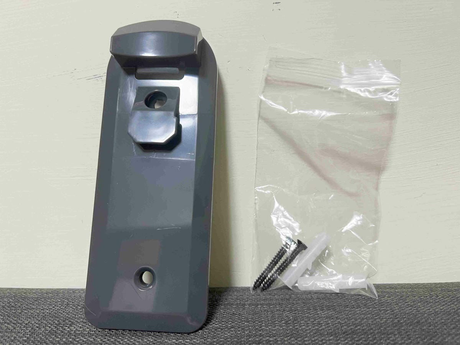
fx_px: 346
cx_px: 230
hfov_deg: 67.3
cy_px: 172
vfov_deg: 53.1
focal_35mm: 26
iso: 125
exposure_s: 1/94
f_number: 1.5
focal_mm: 5.7
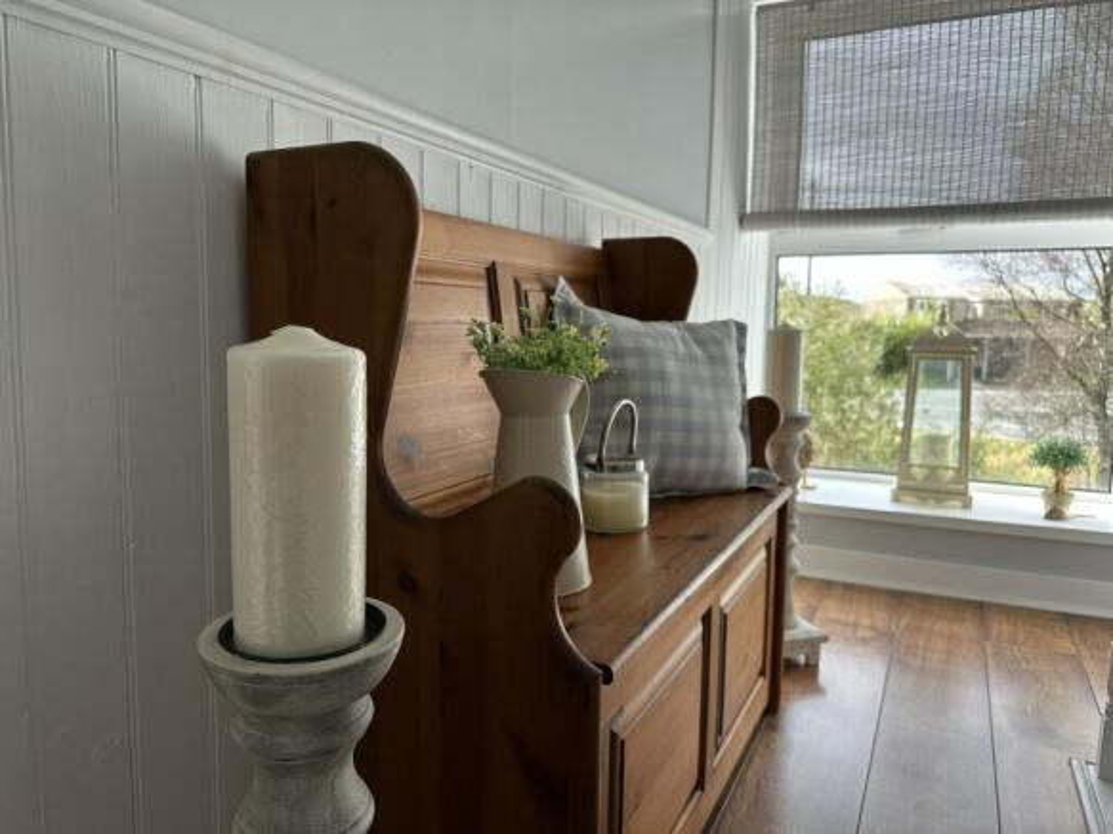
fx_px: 772
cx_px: 556
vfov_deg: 56.8
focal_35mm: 24
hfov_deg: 71.6
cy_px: 417
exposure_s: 1/165
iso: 64
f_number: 1.78
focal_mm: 6.86
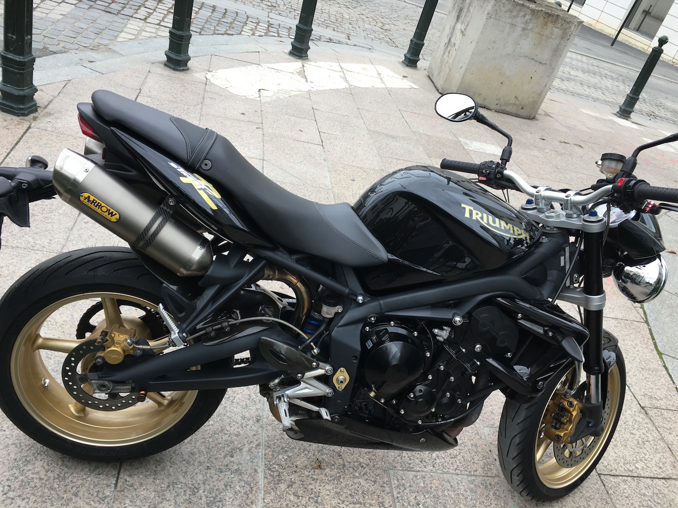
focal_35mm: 29
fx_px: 568
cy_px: 254
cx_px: 339
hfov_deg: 61.7
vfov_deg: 48.2
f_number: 2.2
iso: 25
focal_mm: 4.15
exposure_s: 1/187
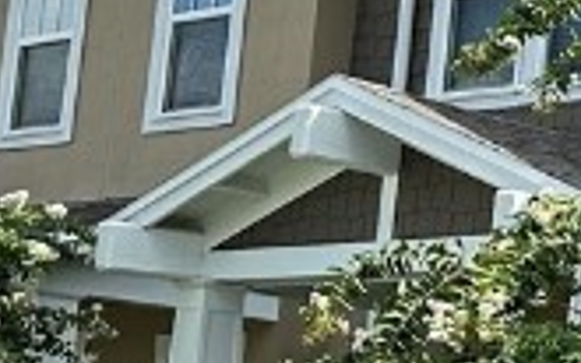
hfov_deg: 11.5
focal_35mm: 158
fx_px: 2501
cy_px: 275
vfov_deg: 8.3
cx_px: 1278
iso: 80
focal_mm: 6.86
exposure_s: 1/3472
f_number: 1.78
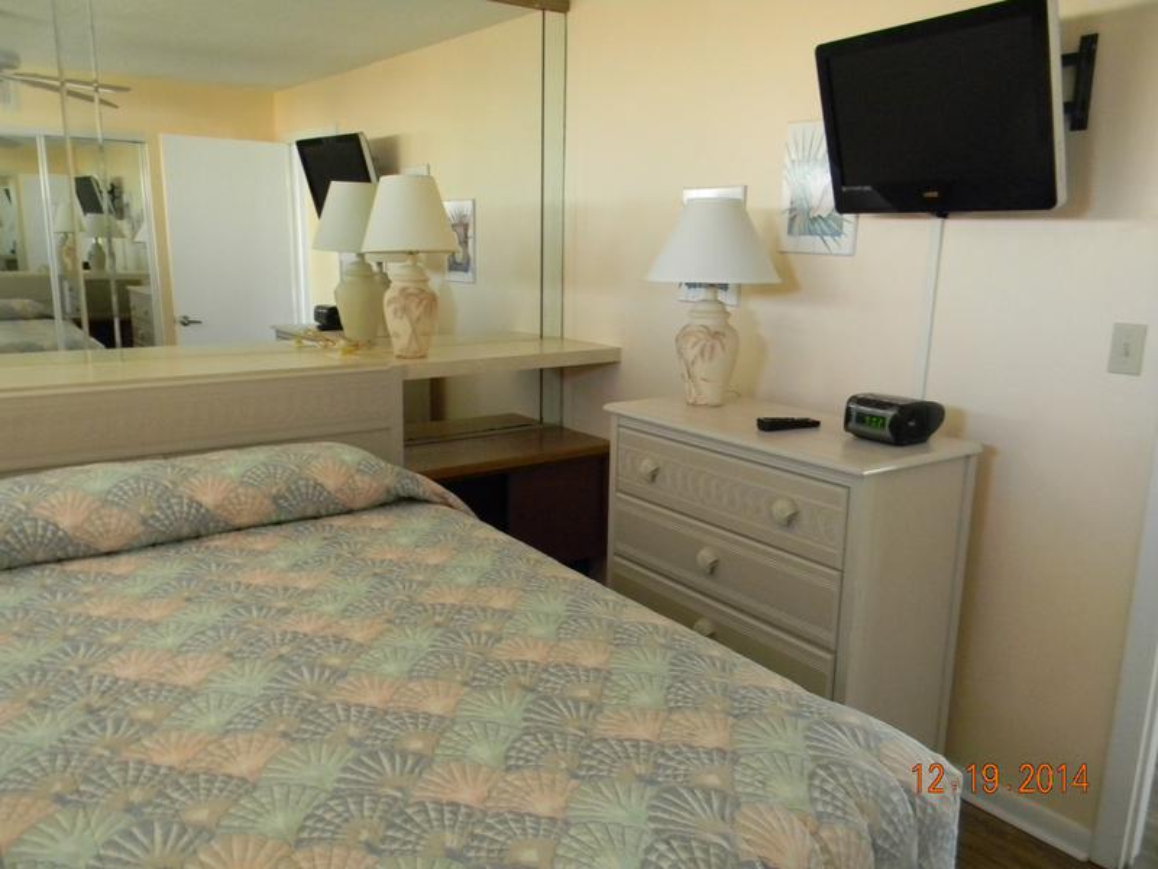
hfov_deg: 63.4
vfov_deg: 49.7
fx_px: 937
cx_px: 579
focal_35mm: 28
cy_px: 434
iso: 400
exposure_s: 1/10.8
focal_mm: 5
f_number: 3.5
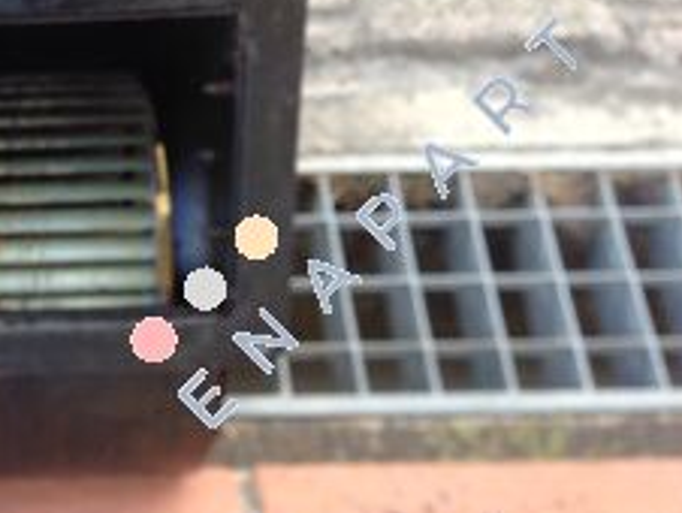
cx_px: -45
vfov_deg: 20.2
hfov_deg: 25.0
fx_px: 1440
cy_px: 207
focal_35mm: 73
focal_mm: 4.12
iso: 50
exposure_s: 1/132
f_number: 2.4
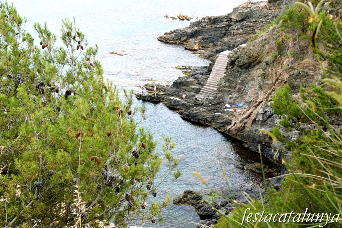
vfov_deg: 28.1
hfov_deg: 41.1
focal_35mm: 48
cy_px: 114
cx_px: 171
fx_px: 456
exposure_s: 1/200
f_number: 7.1
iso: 400
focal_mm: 32
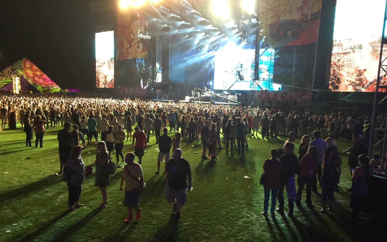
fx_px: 327
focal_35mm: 31
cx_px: 195
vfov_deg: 40.5
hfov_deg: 61.2
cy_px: 140
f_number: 2.2
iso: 80
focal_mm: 4.15
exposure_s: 1/15
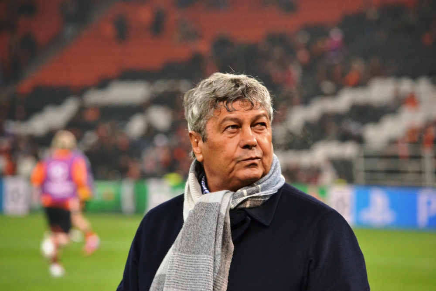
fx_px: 2725
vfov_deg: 6.1
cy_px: 146
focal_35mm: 225
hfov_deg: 9.1
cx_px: 218
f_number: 5.6
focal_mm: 150
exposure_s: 1/320
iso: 1600
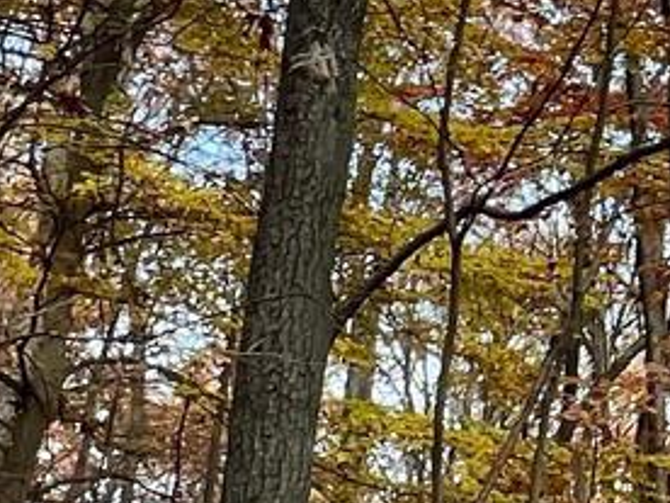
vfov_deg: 15.4
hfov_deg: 16.6
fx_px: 1839
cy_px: 34
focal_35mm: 95
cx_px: 1260
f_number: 1.8
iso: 40
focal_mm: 1.57
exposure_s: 1/99
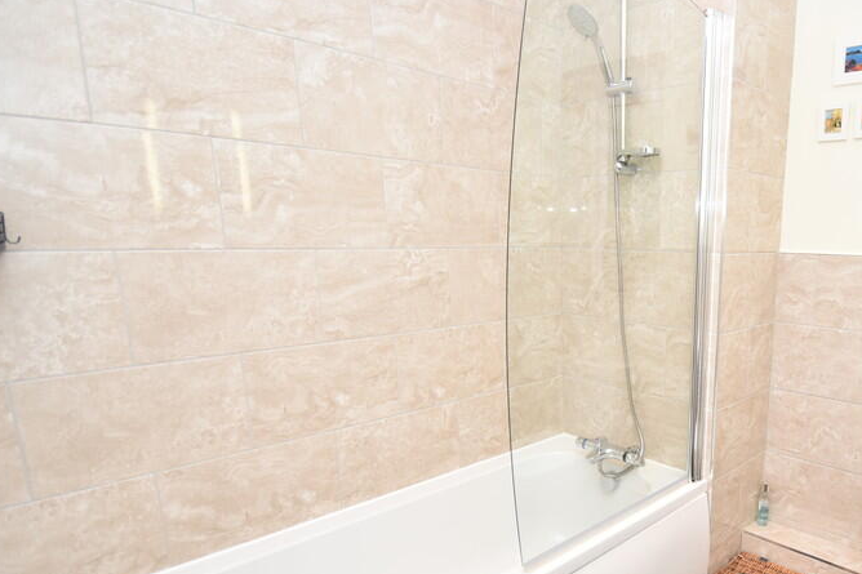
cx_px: 645
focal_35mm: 23
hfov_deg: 71.0
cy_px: 363
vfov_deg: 54.4
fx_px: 551
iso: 800
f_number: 5
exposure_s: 1/200
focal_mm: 10
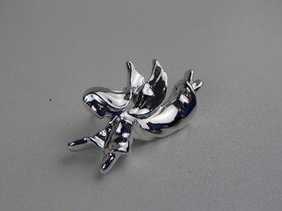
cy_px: 106
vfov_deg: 38.6
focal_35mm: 37
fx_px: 301
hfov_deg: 50.2
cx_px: 141
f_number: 4.7
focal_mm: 6.64
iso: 125
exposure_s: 1/160
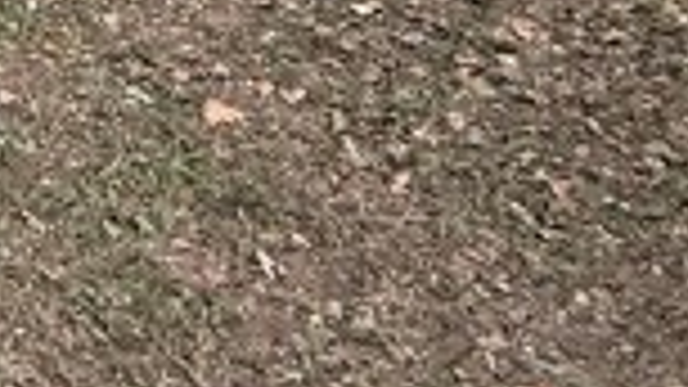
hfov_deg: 13.3
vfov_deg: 9.9
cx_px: -1102
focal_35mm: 102
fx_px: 1860
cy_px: -644
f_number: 2.2
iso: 64
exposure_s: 1/134
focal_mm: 2.22
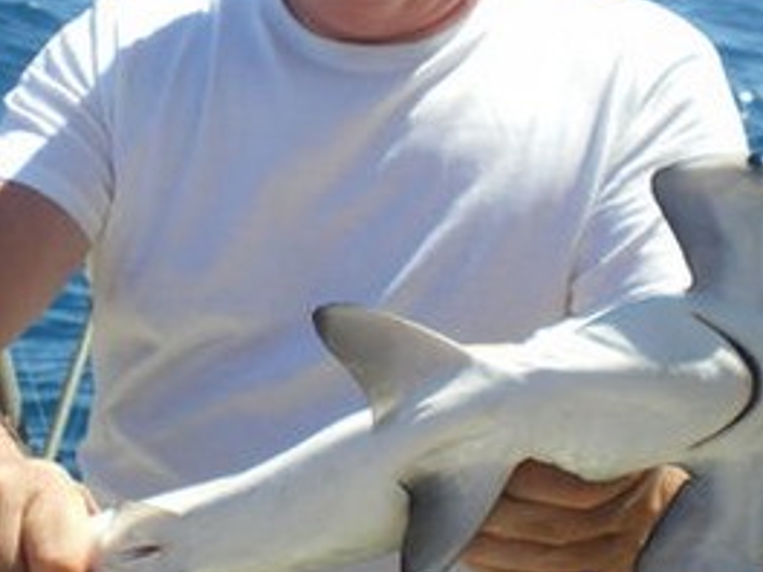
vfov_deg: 17.1
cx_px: 306
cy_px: 136
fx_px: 1896
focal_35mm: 86
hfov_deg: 22.7
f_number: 4.6
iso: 50
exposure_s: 1/320
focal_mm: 6.3
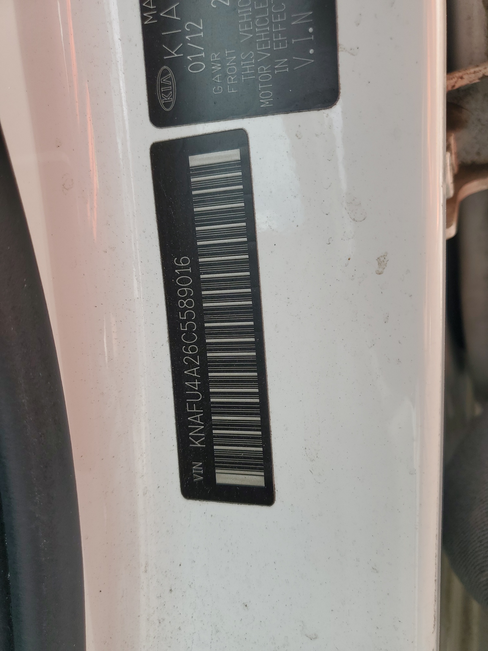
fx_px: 489
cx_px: 244
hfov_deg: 53.1
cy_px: 326
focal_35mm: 26
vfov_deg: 67.3
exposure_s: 1/714
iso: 50
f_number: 1.5
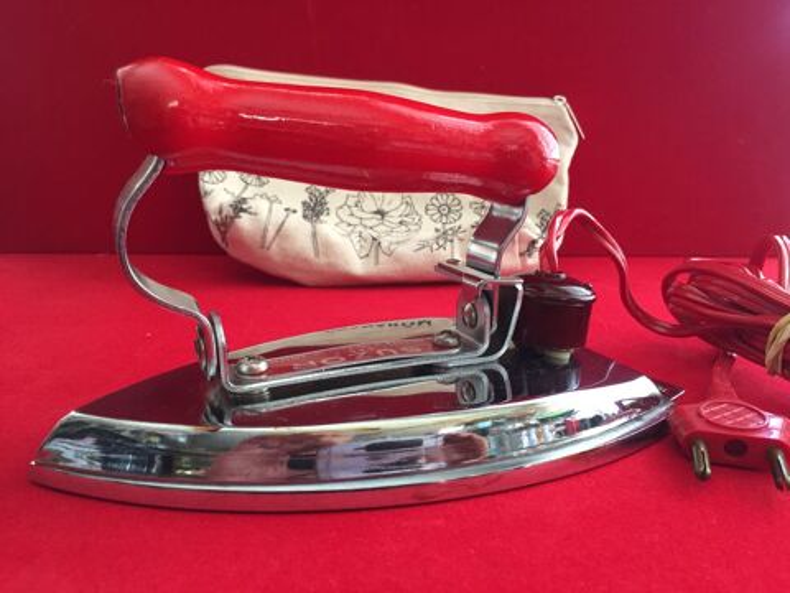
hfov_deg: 61.7
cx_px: 395
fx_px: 662
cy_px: 296
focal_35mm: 29
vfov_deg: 48.2
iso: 64
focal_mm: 4.15
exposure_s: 1/33
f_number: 2.2
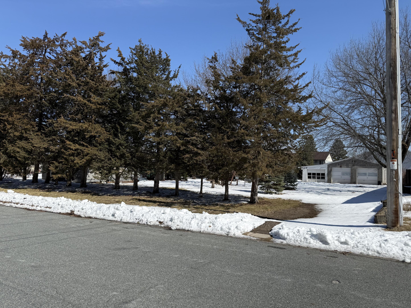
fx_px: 297
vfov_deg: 54.9
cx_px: 207
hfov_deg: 69.4
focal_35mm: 25
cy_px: 156
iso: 80
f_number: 1.78
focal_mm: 6.76
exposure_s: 1/6711
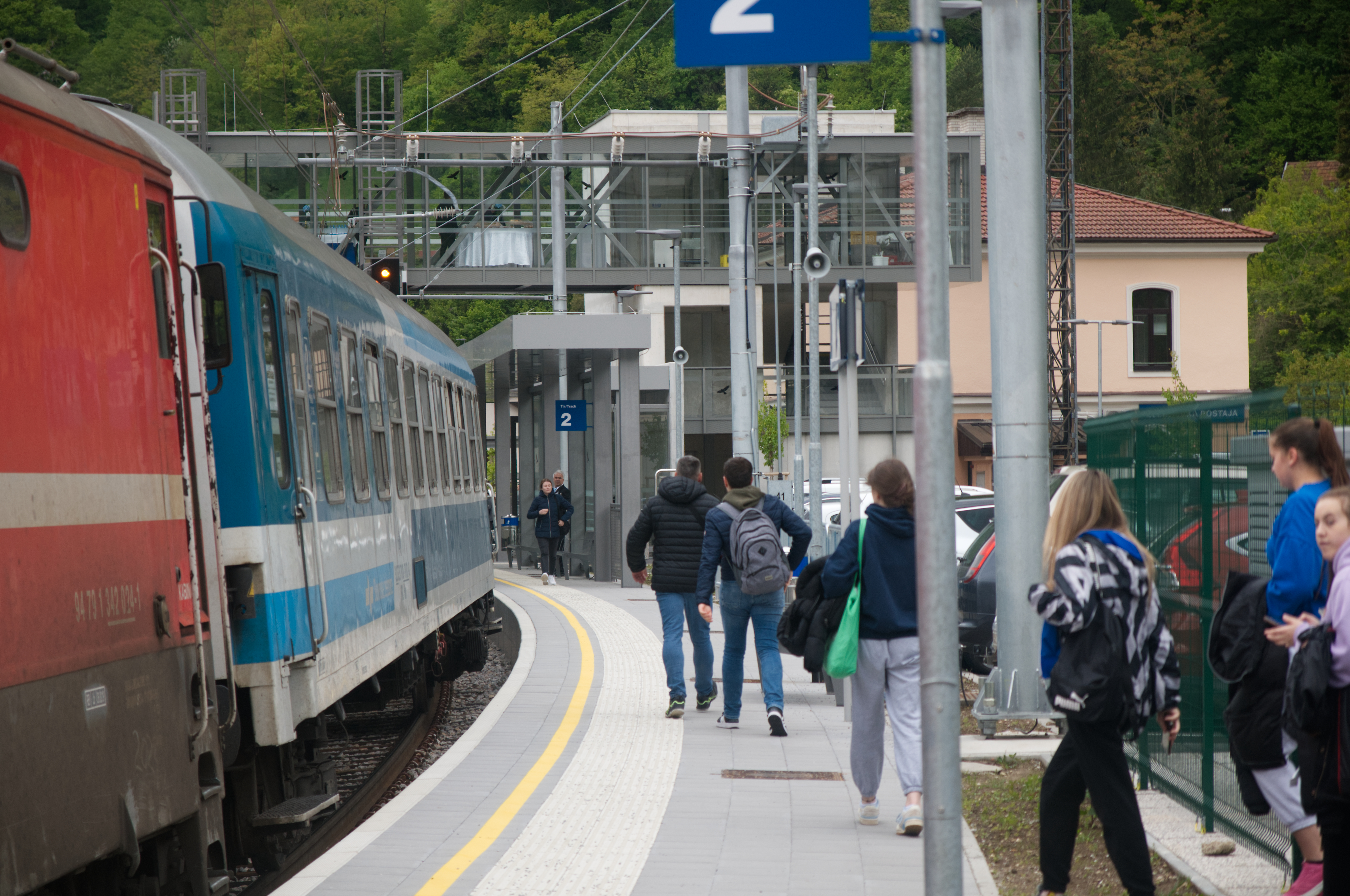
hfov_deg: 19.5
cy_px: 448
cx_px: 675
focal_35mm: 105
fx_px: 3932
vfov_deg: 13.0
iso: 250
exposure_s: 1/500
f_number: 4
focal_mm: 70
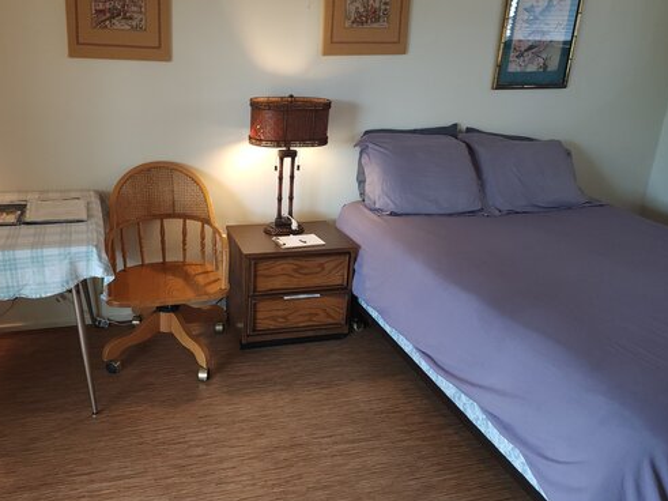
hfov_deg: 59.0
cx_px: 239
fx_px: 579
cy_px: 229
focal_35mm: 30
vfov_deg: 46.7
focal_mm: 6.4
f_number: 1.8
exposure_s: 1/60
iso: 160
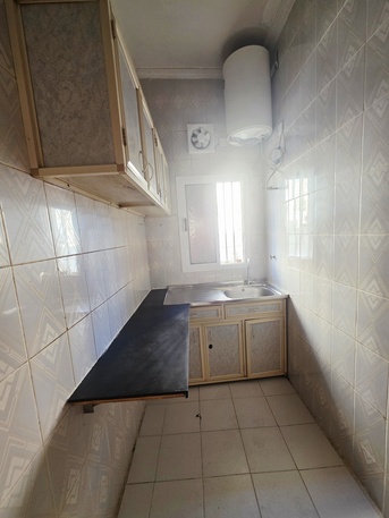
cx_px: 194
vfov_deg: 106.2
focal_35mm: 13
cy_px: 259
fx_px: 195
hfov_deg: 89.9
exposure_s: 1/101
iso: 160
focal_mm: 2.2
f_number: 1.9
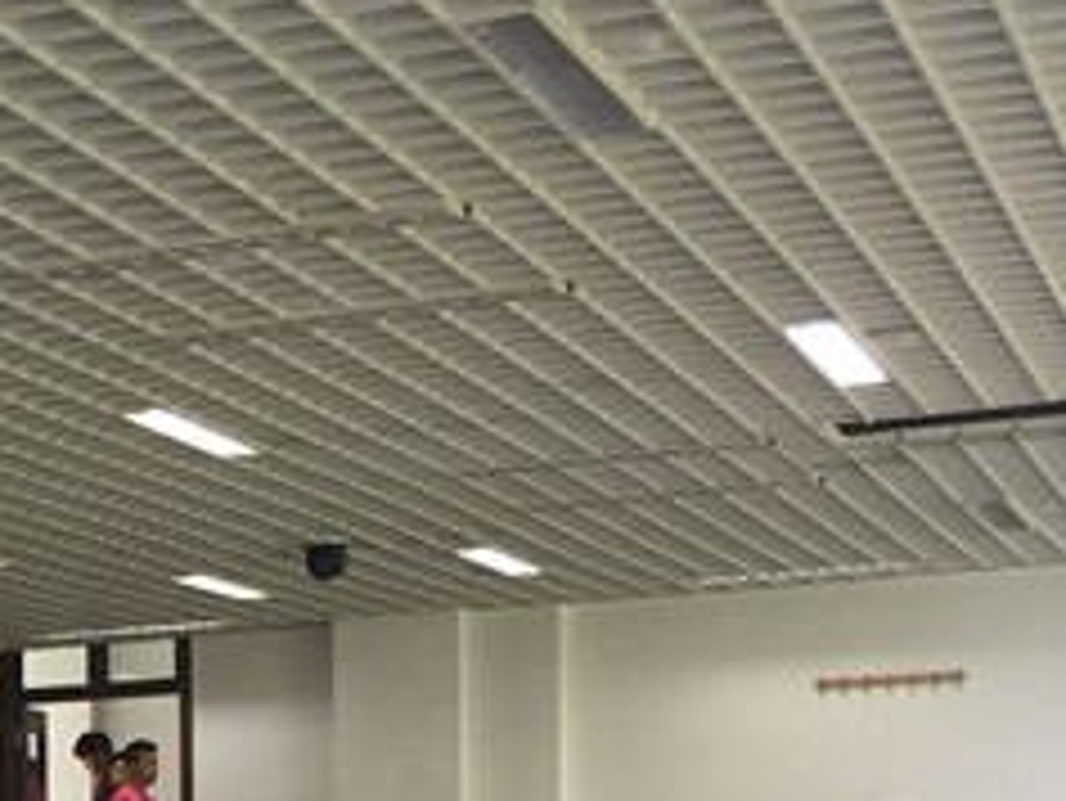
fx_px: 3019
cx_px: -621
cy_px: 1040
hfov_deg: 17.6
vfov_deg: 14.5
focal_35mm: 98
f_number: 2.2
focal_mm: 4.15
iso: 50
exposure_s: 1/33
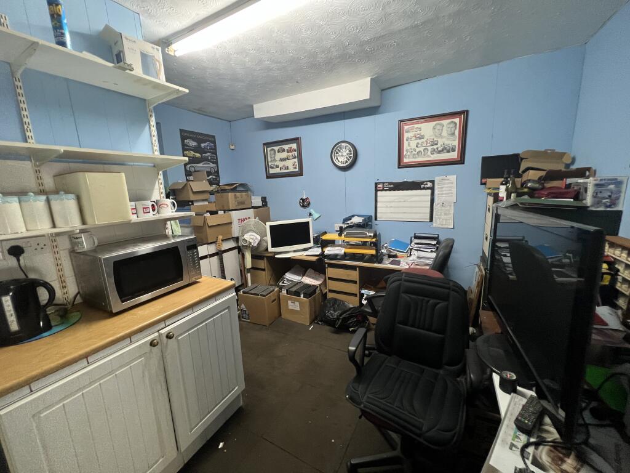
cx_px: 315
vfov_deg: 89.9
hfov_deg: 106.2
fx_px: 237
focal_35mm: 13
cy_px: 236
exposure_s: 1/50
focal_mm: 1.57
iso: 250
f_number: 1.8
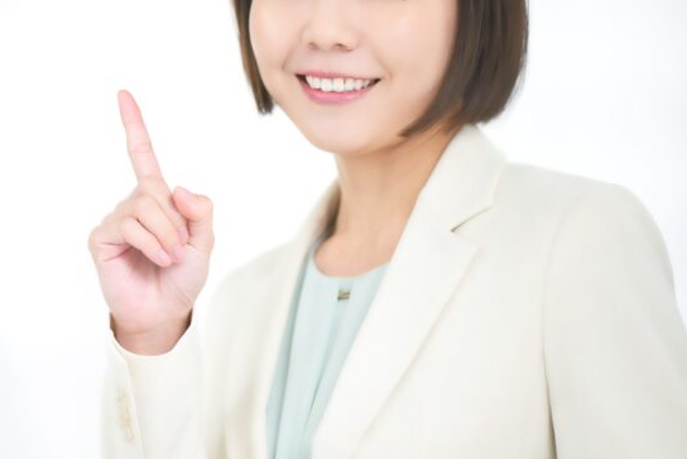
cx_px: 126
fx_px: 3054
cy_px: 221
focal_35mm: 160
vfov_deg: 8.6
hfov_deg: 12.8
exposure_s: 1/400
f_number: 1.4
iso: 400
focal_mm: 85
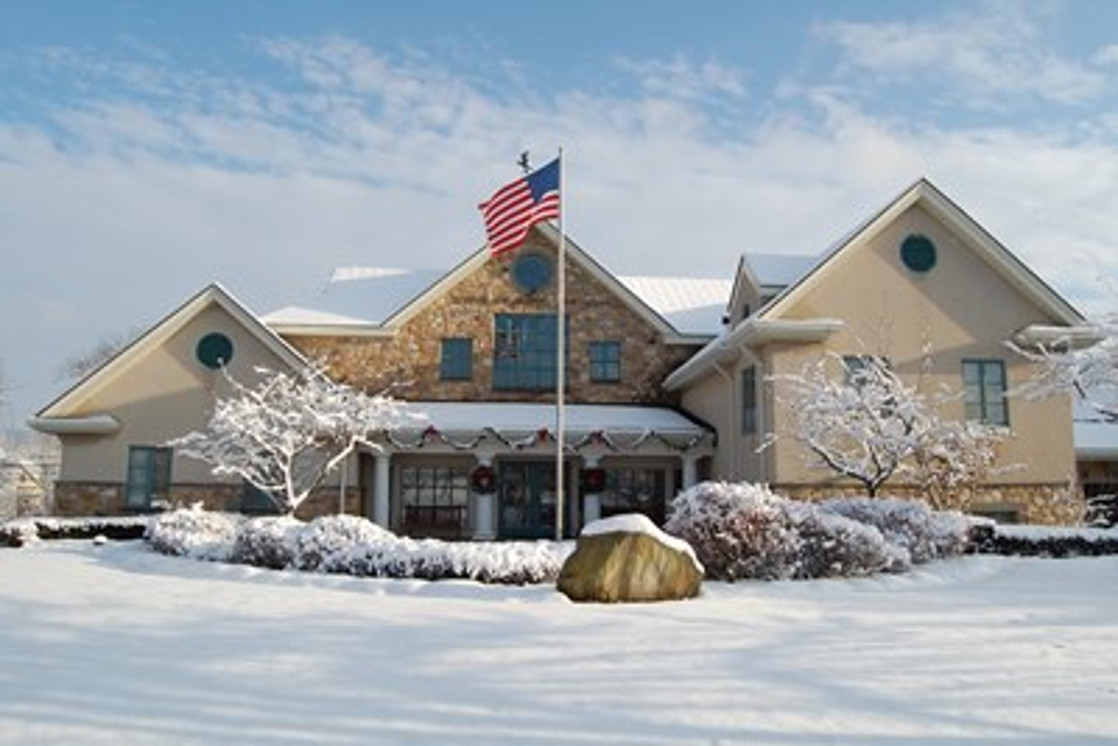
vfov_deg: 48.0
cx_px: 559
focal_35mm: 27
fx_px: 839
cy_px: 373
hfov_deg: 67.4
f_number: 9
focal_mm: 18
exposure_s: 1/320
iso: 200
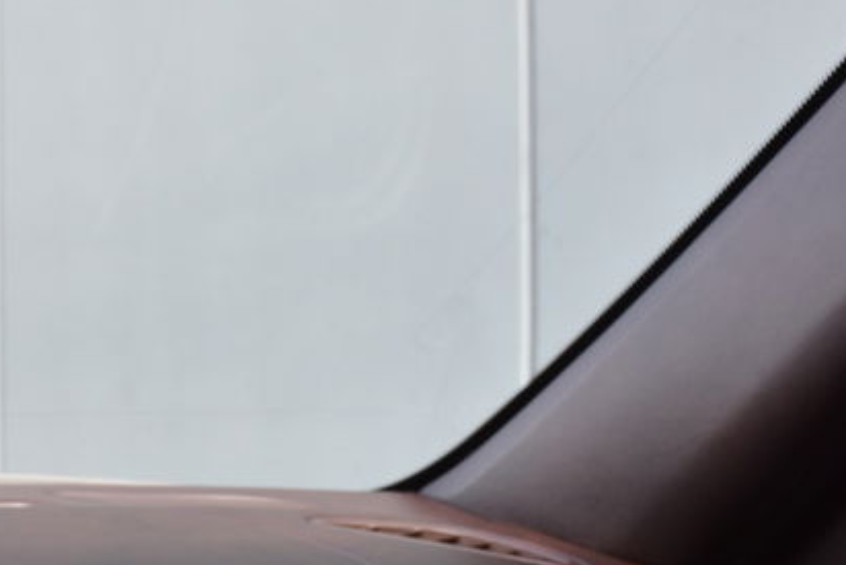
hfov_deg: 21.3
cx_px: 70
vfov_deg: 14.5
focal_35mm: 93
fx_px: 2192
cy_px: 499
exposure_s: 1/200
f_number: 7.1
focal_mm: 25
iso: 800
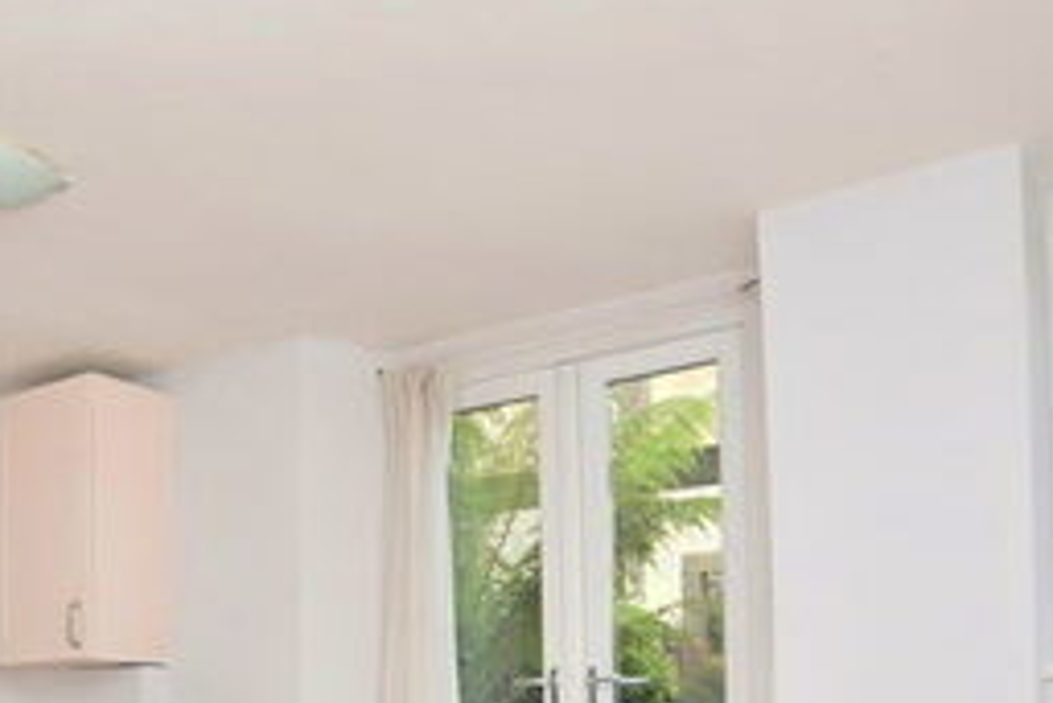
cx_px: 243
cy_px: 709
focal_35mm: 41
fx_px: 1200
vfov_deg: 30.3
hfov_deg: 45.5
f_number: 4.5
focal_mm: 10
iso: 100
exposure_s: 1/60
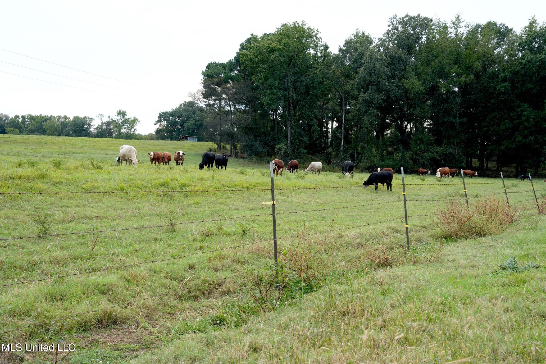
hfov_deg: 51.9
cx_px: 273
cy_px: 182
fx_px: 561
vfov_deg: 35.9
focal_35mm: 37
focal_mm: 37
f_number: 11
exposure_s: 1/100
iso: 400
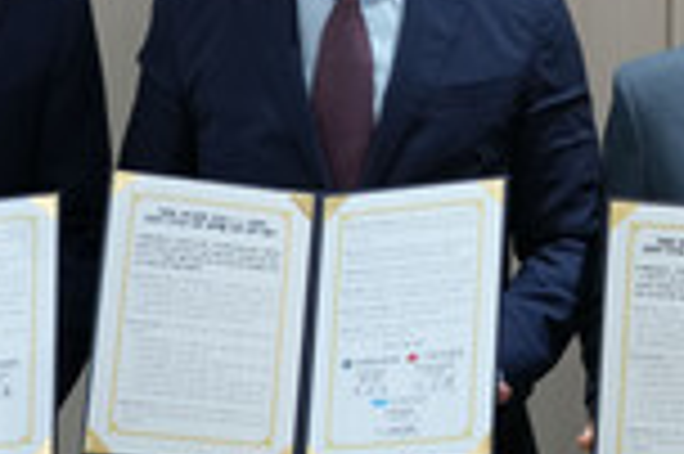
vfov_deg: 9.0
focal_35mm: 150
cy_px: -67
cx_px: 783
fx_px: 2847
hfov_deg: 13.4
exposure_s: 1/160
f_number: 4
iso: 800
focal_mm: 38
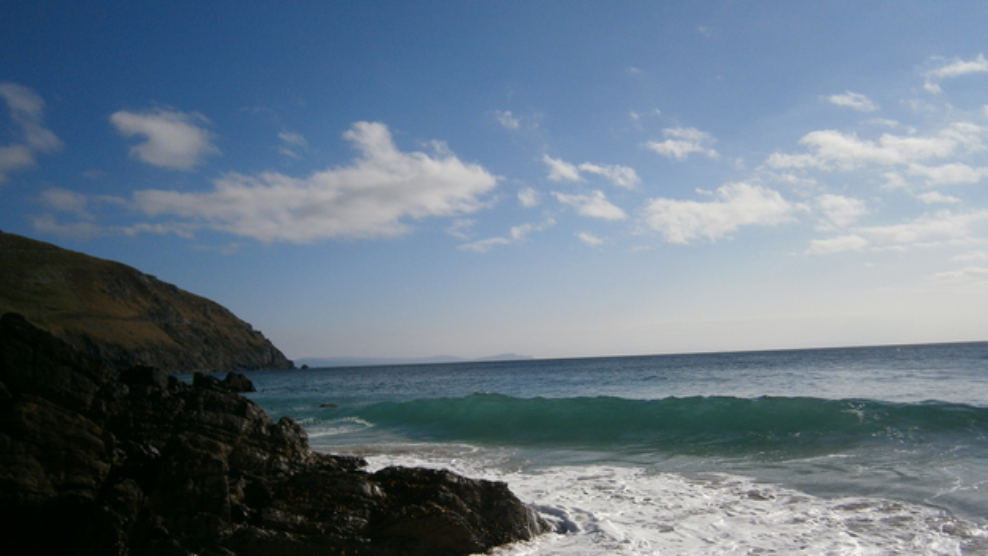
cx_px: 496
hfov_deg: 66.0
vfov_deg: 39.8
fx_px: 760
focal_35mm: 29
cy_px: 366
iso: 80
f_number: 8
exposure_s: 1/640
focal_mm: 4.7
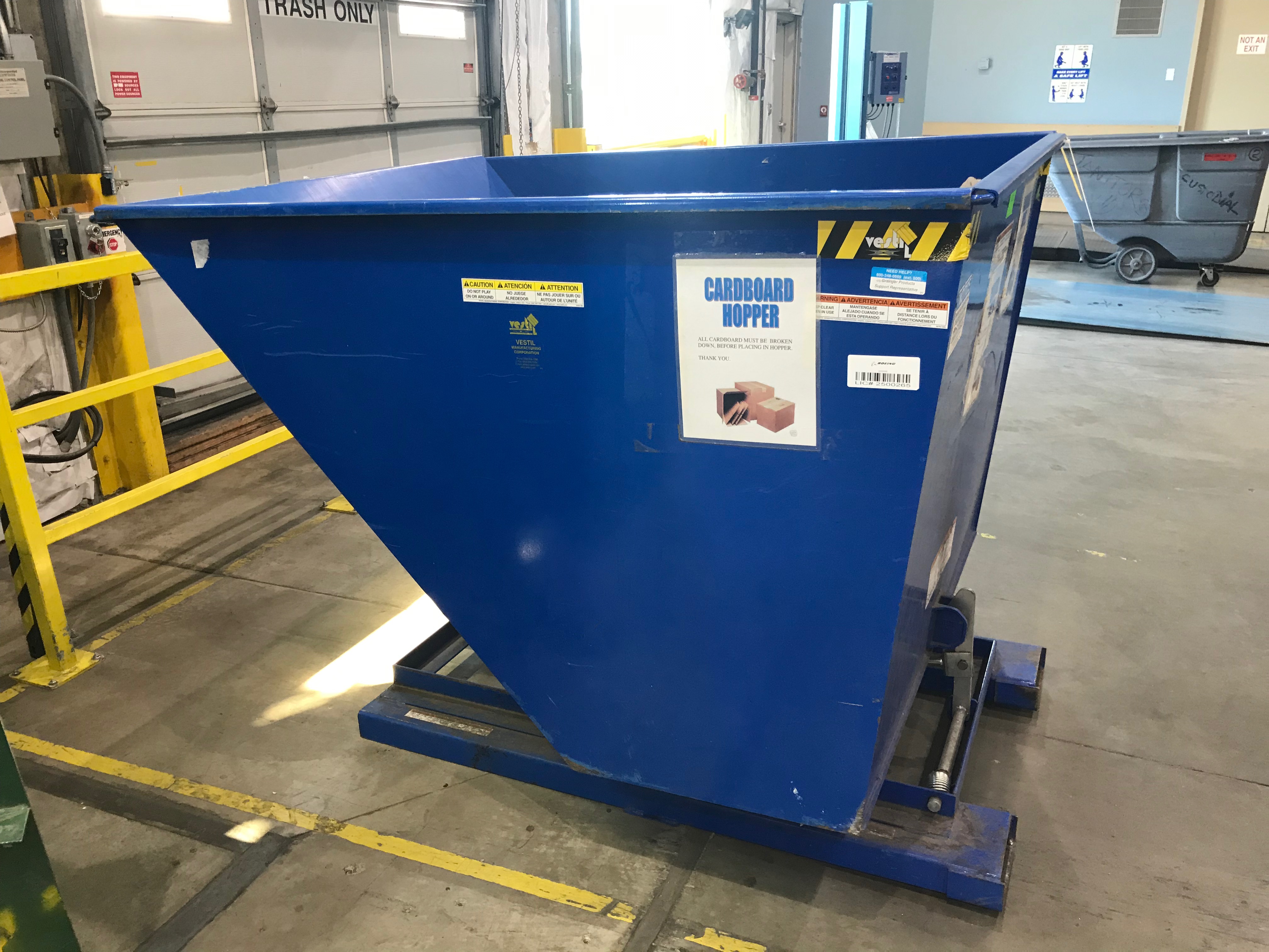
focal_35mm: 28
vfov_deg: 49.7
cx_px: 634
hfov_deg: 63.4
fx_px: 1026
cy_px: 476
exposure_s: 1/17
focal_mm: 3.99
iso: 40
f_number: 1.8
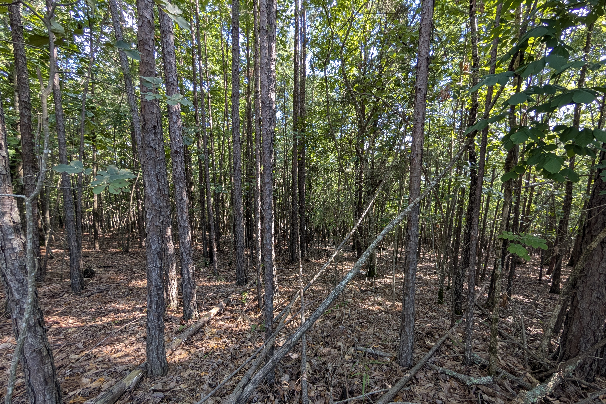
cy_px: 227
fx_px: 219
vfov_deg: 85.0
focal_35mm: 13
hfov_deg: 108.3
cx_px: 313
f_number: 1.7
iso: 47
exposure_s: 1/112
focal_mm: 2.02
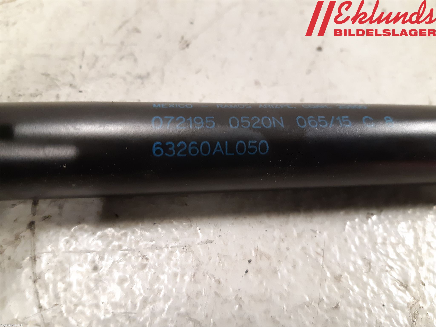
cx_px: 218
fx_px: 327
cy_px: 164
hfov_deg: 67.3
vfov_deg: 53.1
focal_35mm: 26
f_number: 1.7
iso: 320
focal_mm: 3.93
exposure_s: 1/25
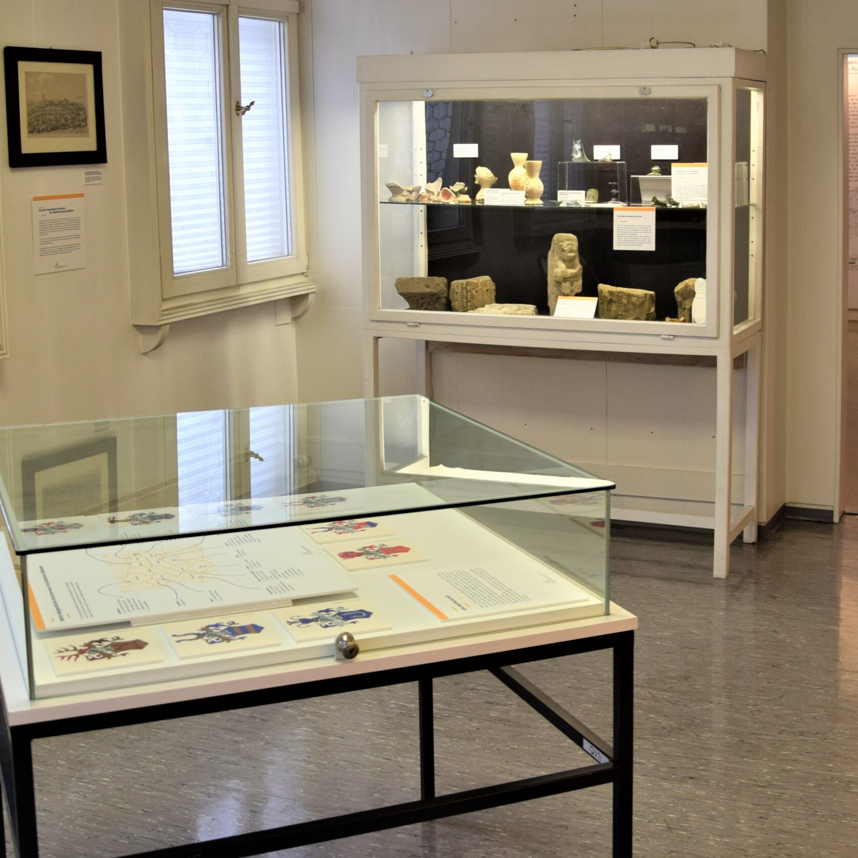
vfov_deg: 25.5
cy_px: 428
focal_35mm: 68
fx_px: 1897
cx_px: 335
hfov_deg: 25.4
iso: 400
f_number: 5
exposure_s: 1/100
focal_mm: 35
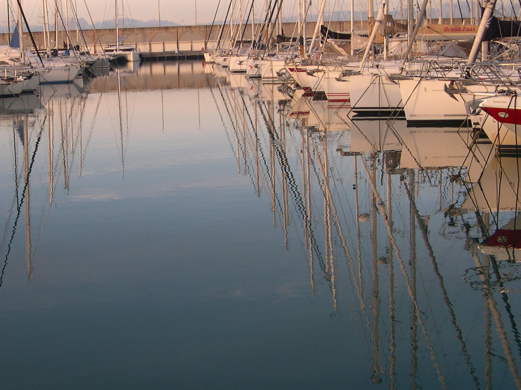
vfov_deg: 24.8
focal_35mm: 59
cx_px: 133
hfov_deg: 32.1
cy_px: 159
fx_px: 888
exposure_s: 1/262
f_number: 2.8
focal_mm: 8
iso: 100
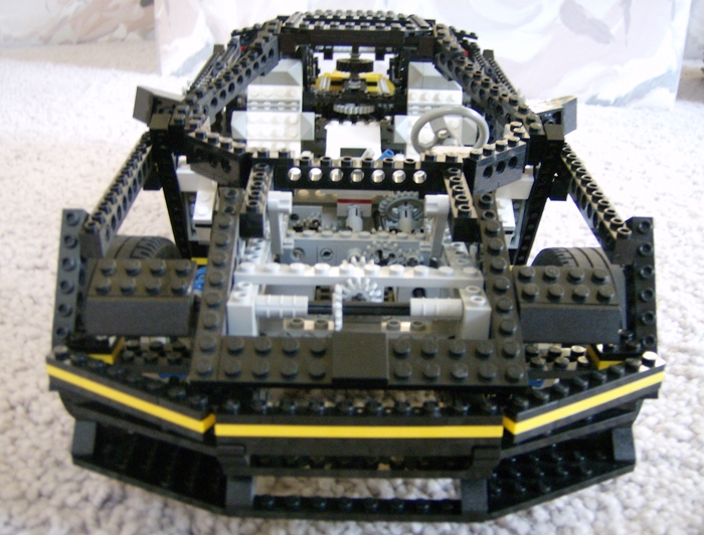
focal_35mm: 36
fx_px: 736
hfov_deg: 51.1
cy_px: 268
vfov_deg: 40.0
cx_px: 352
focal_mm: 6
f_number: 2.8
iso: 200
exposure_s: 1/7.26
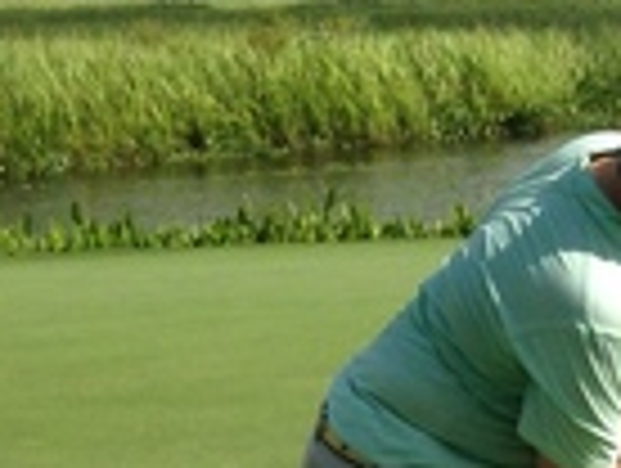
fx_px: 2750
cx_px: 1170
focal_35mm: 153
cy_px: 450
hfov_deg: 11.8
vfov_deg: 9.7
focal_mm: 4.13
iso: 50
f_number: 2.4
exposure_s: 1/1869
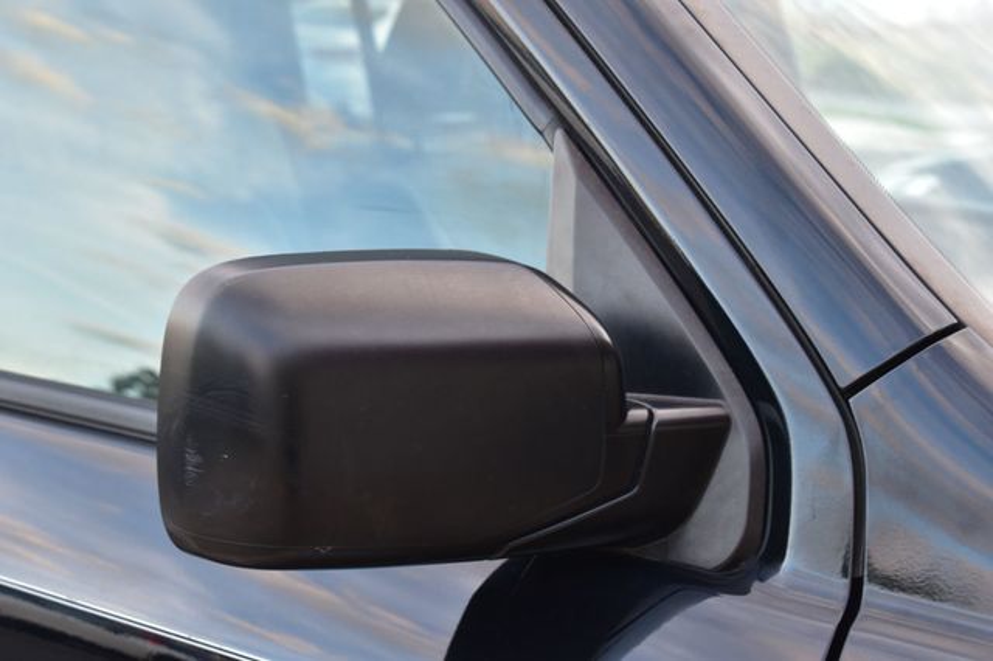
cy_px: 330
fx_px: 2150
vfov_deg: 17.5
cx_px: 496
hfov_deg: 26.0
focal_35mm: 78
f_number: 7.1
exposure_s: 1/40
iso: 400
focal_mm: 52
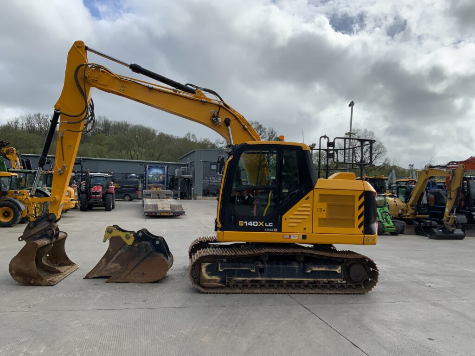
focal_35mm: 29
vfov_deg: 48.2
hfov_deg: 61.7
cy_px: 178
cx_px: 238
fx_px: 398
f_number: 1.8
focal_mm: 3
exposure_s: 1/2959
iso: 16
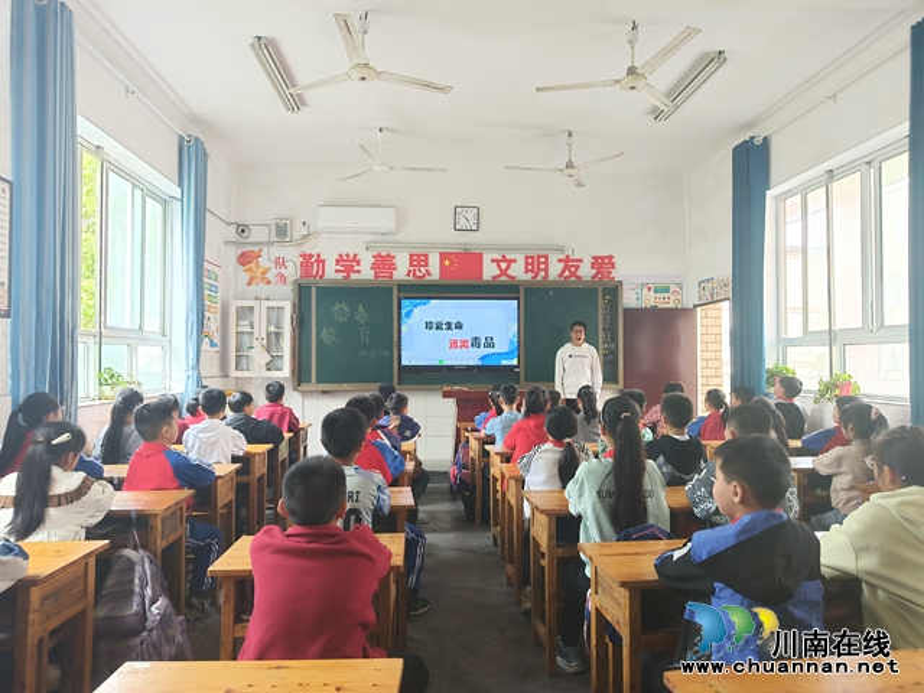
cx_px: 462
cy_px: 346
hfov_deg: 73.9
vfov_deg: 58.9
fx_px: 614
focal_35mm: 23
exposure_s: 1/50
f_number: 1.88
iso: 1011
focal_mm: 5.59
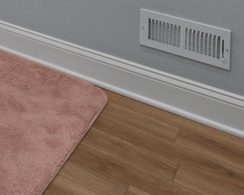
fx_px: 484
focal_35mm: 67
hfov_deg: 22.2
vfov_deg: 17.8
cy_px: -166
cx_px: -142
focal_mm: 16
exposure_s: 1/20
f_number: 8
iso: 800
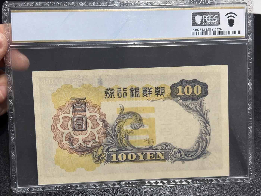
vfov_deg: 30.3
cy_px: 98
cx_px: 130
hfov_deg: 39.7
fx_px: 362
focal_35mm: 48
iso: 125
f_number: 1.78
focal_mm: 6.86
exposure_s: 1/50
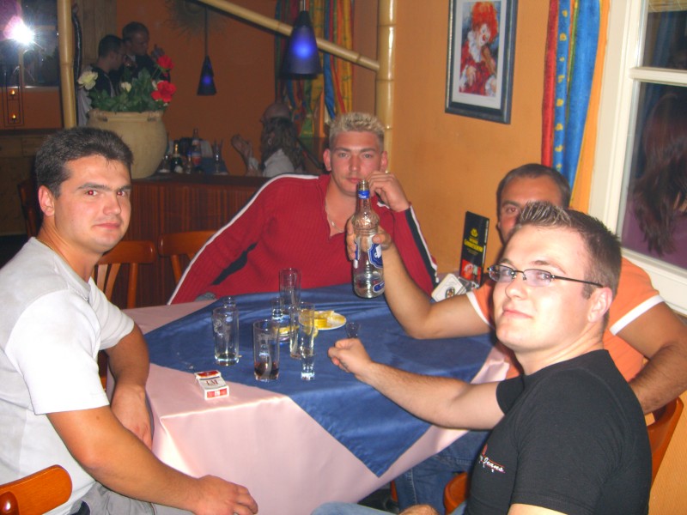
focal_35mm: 38
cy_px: 258
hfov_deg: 49.0
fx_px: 754
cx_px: 344
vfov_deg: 37.7
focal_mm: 7.9
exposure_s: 1/60
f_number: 2.8
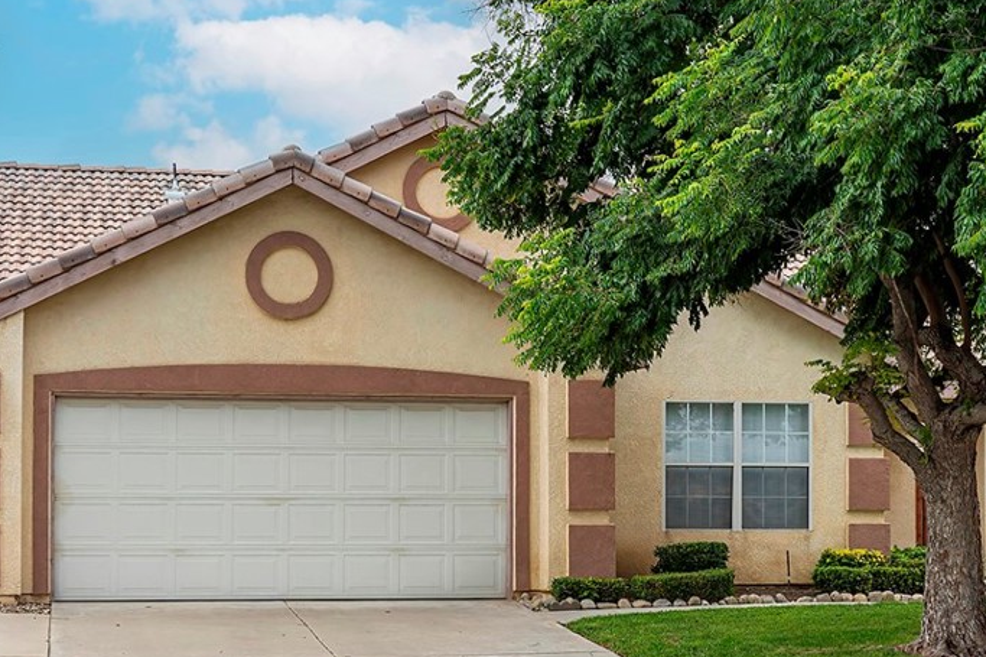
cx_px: 456
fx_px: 1807
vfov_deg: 20.6
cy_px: 407
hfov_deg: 30.5
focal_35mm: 66
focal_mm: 44
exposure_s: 1/400
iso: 320
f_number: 8
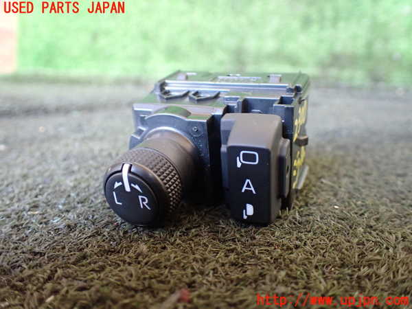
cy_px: 154
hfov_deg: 60.0
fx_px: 357
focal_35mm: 30
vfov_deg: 46.8
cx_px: 206
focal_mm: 5.4
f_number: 2.3
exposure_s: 1/30
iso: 800
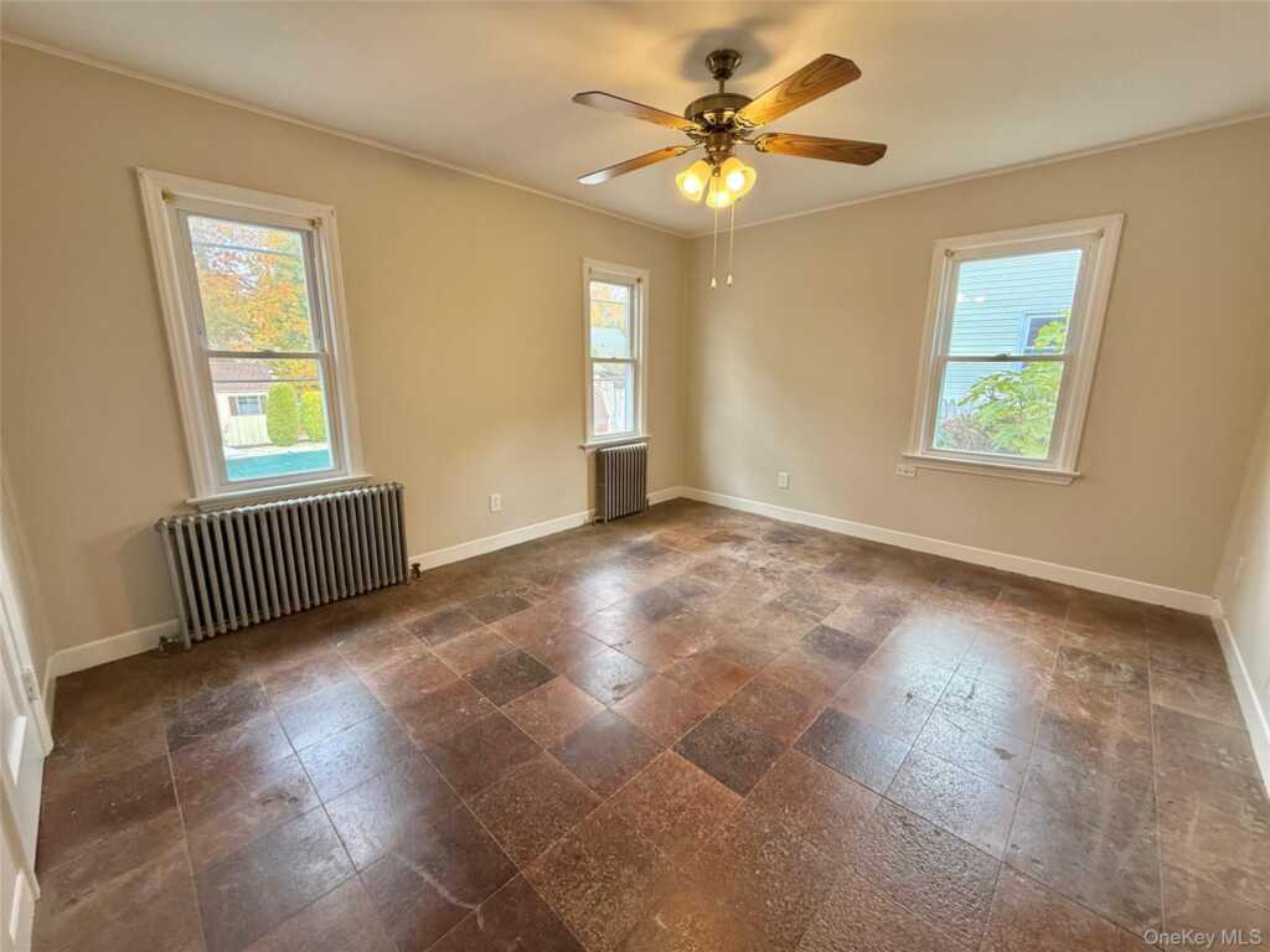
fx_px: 514
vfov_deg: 85.7
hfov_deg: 102.1
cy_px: 476
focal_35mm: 14
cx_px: 635
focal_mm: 2.22
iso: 200
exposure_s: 1/99
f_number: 2.2
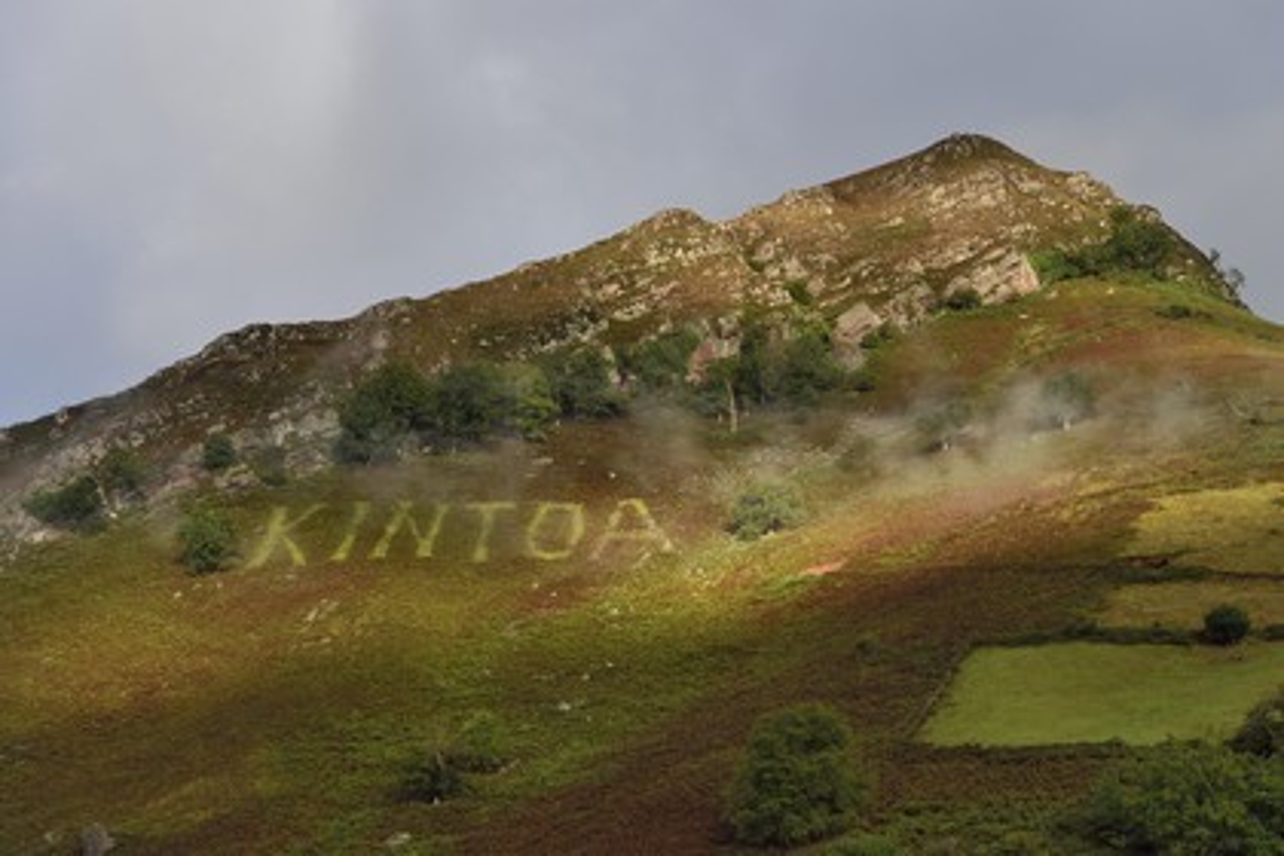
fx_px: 2496
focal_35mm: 70
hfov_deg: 28.8
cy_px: 428
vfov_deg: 19.5
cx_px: 642
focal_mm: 70
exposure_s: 1/320
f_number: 11
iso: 400
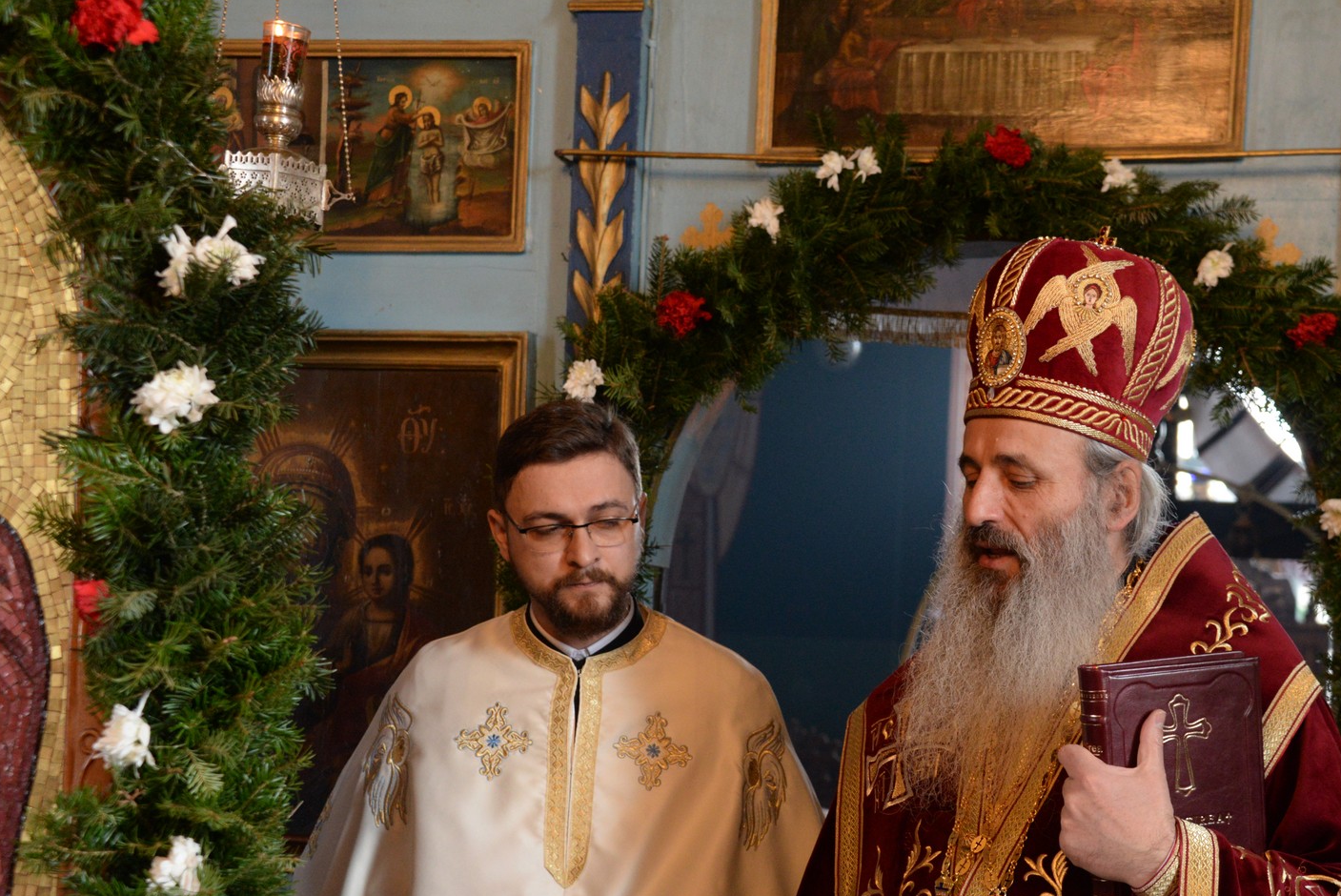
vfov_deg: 20.0
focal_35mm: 68
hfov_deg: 29.5
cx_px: 864
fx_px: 2534
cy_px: 608
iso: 2500
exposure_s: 1/80
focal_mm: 50
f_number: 4.5
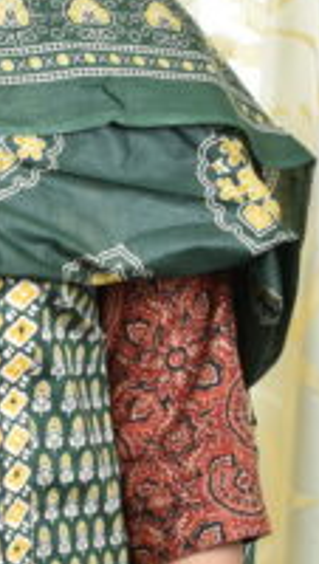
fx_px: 2223
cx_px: -136
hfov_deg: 8.1
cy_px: 618
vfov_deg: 14.2
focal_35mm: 148
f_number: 4.5
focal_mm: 21
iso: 200
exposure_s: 1/40
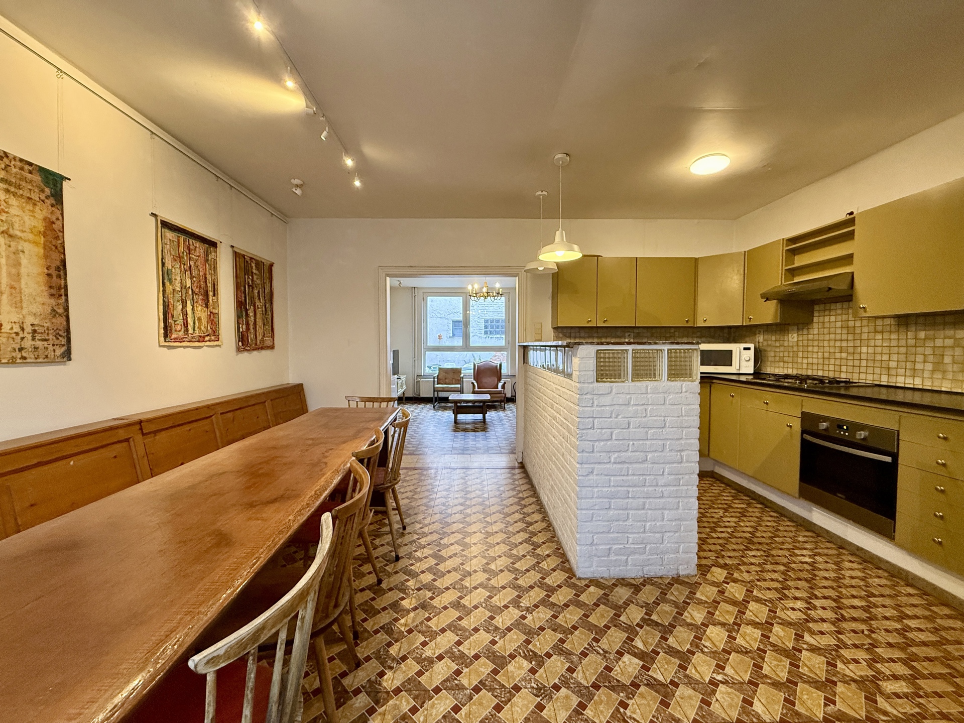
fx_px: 390
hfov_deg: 102.1
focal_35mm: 14
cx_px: 482
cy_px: 362
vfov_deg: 85.7
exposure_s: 1/100
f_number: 2.2
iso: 400
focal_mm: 2.22
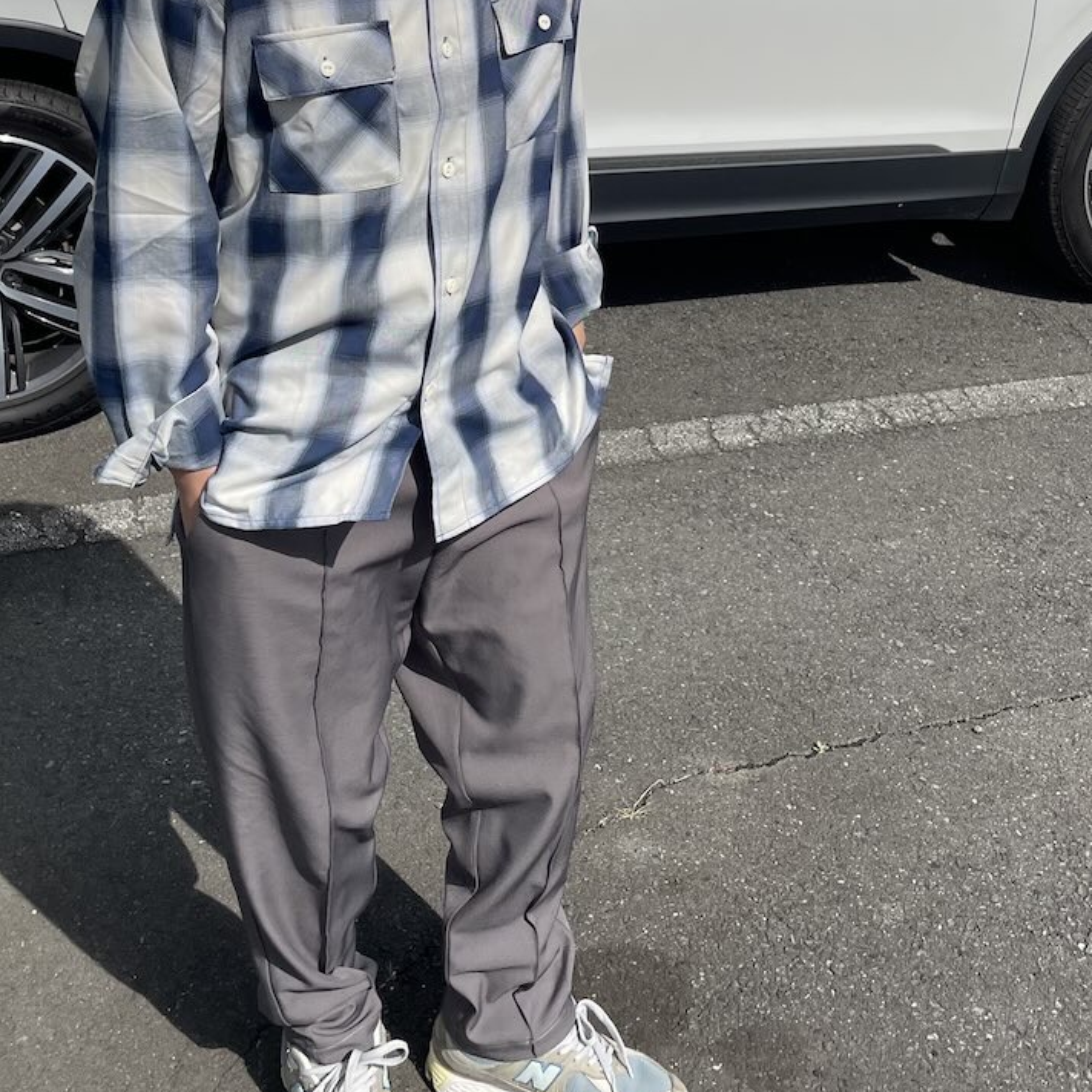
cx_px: 551
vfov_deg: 52.5
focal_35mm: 31
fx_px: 1106
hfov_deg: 52.5
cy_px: 502
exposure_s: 1/9091
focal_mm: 4.2
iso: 50
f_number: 1.6
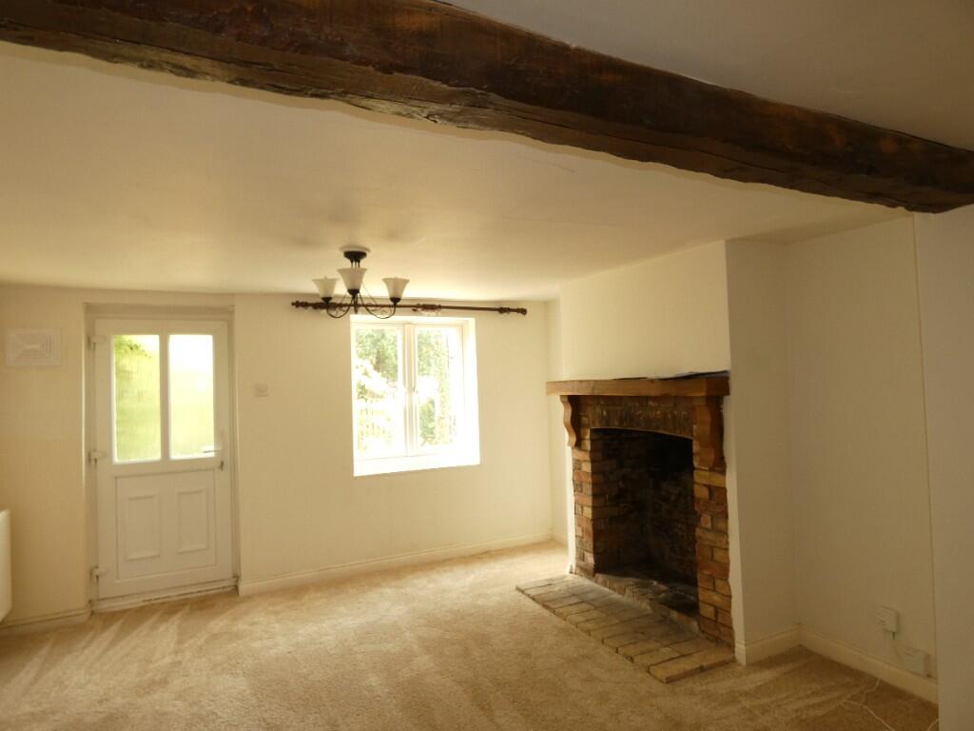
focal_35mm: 20
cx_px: 487
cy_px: 366
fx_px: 563
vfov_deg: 66.0
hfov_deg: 81.7
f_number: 2.8
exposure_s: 1/20
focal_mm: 3.6
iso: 80
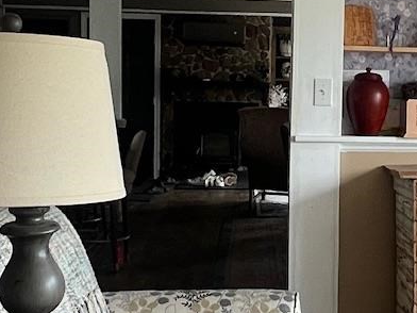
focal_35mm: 68
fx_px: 819
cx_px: 372
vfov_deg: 21.6
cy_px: 137
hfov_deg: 27.6
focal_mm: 1.57
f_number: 1.8
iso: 160
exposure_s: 1/99
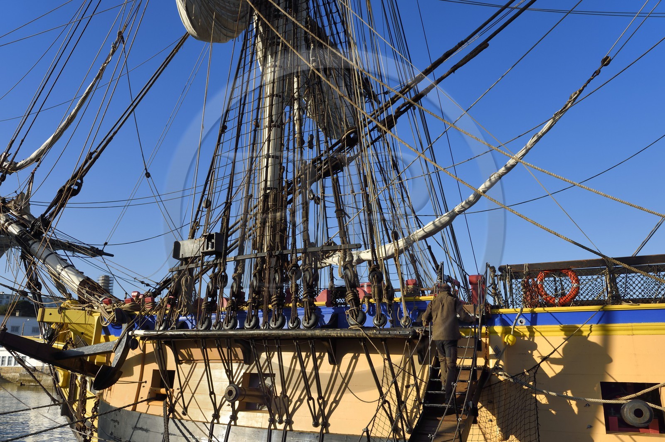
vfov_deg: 42.3
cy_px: 221
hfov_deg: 60.3
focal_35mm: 31
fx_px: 572
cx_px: 332
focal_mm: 31
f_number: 11
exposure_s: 1/250
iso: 200
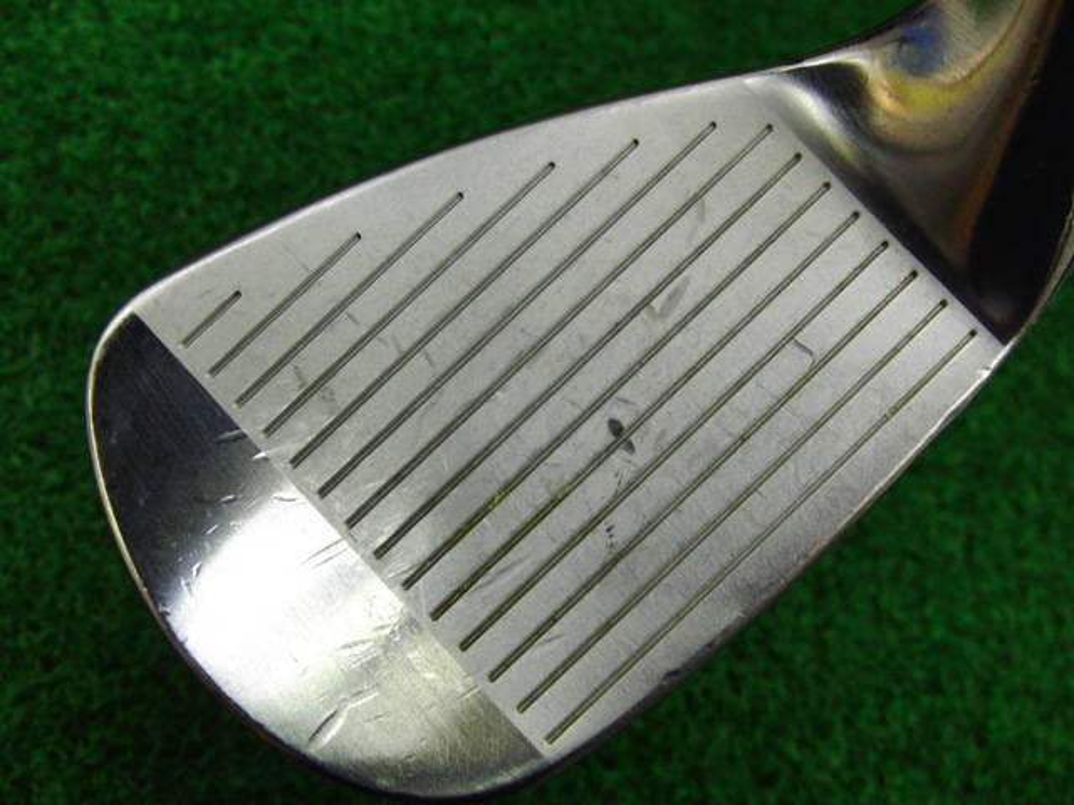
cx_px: 537
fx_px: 1148
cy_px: 402
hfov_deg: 50.1
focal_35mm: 37
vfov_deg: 38.7
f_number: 3.6
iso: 320
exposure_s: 1/80
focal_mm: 6.42
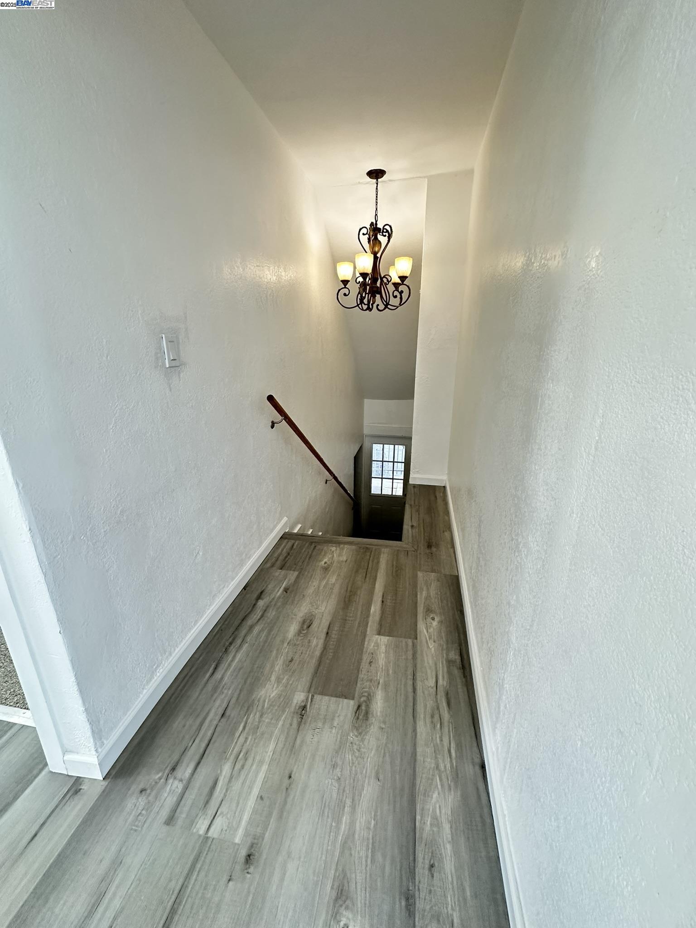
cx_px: 348
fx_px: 375
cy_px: 464
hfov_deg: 85.7
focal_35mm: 14
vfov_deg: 102.1
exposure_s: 1/60
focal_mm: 2.22
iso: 250
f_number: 2.2
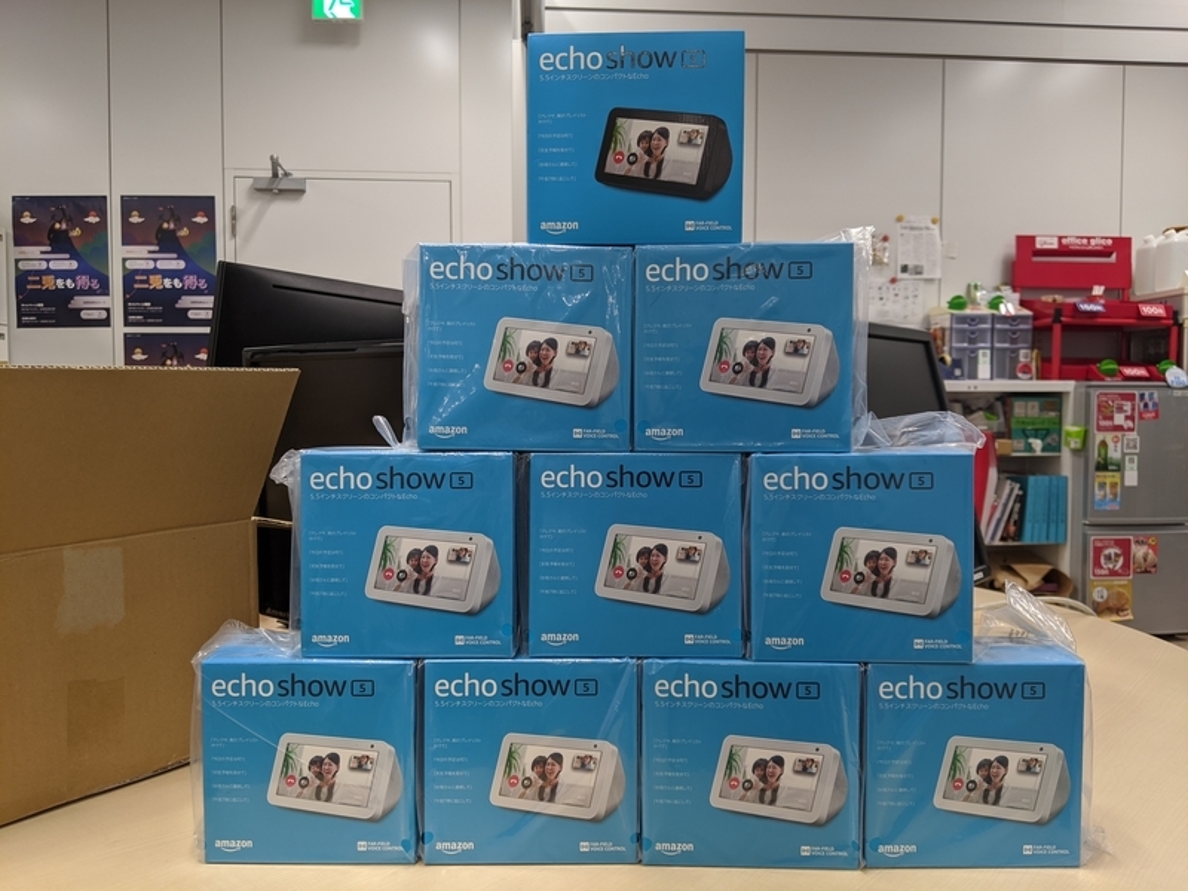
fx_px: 927
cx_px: 594
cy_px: 446
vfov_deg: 51.4
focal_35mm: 27
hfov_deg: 65.3
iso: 52
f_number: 1.8
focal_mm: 4.44
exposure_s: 1/28.7
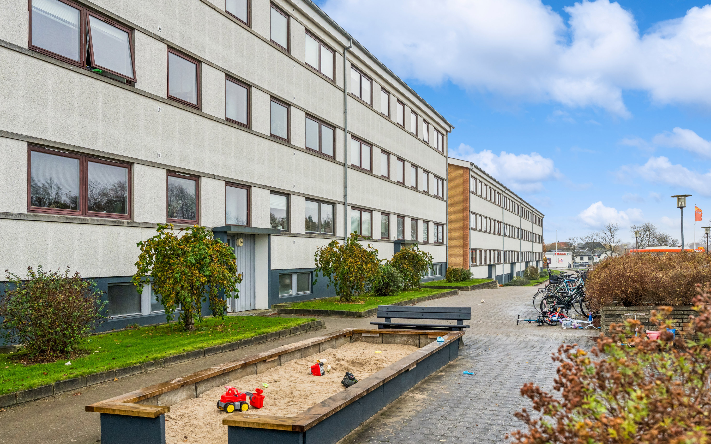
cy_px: 239
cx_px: 355
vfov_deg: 39.4
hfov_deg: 59.7
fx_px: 620
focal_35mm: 32
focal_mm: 31
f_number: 9
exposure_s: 1/80
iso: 1250
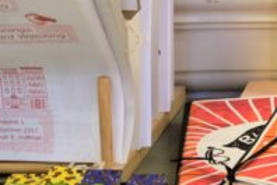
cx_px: 494
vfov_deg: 8.1
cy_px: -83
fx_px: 1277
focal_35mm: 166
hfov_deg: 11.5
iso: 400
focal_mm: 27
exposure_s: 1/30
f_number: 2.8
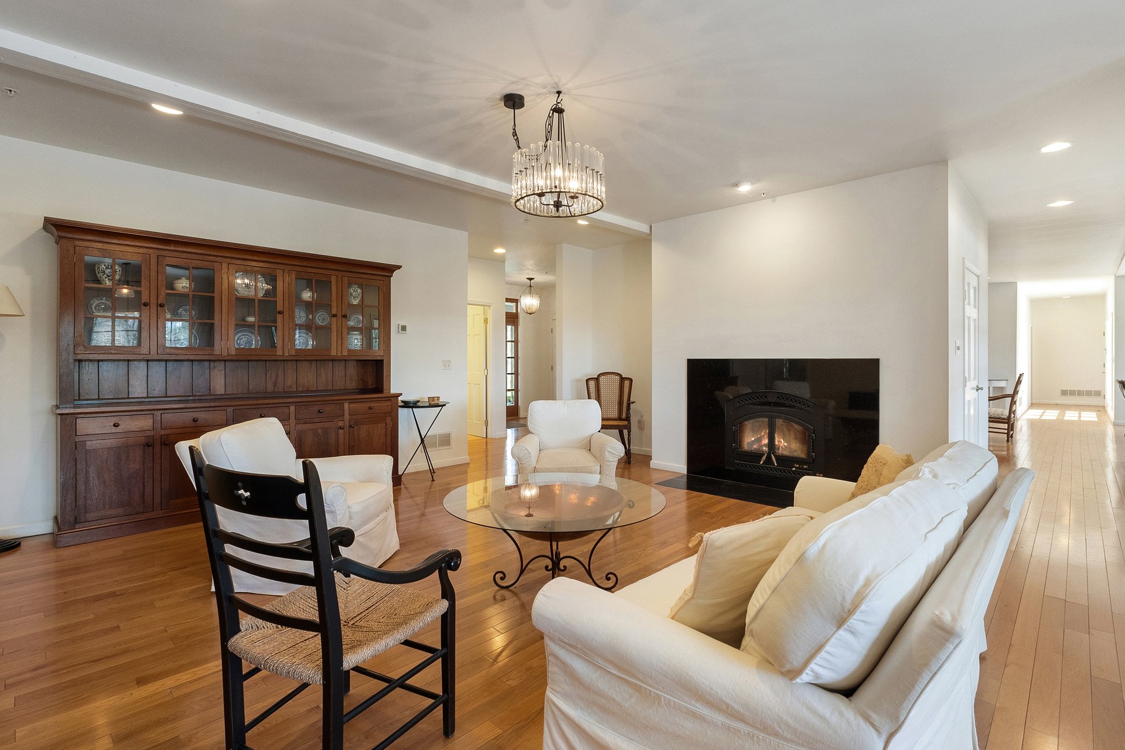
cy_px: 386
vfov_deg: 73.7
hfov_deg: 96.7
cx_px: 579
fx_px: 500
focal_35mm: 16
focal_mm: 10
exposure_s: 1/8
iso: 800
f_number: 8
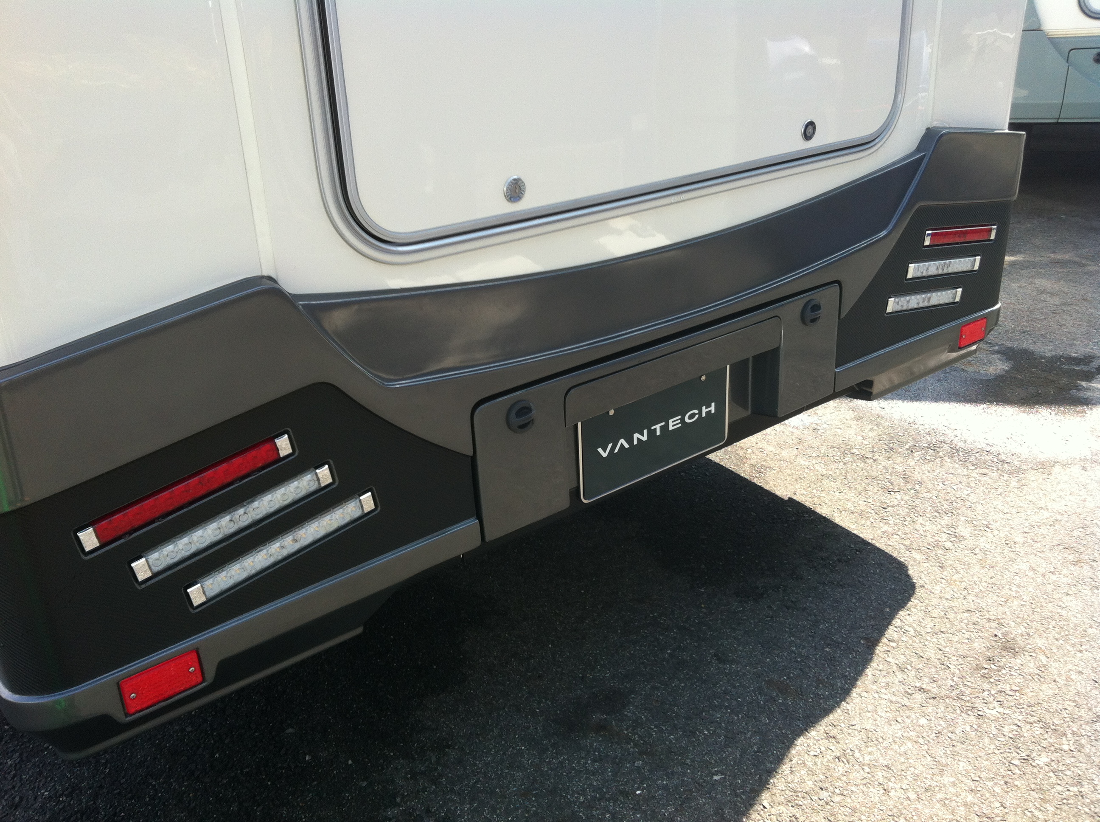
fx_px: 1111
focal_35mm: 35
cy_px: 411
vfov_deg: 40.6
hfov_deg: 52.7
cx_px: 550
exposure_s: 1/260
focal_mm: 3.85
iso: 80
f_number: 2.8
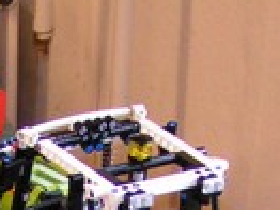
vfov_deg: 7.5
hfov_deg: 10.5
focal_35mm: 186
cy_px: 469
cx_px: -19
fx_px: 1503
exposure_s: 1/40
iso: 200
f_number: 2.8
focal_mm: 5.8
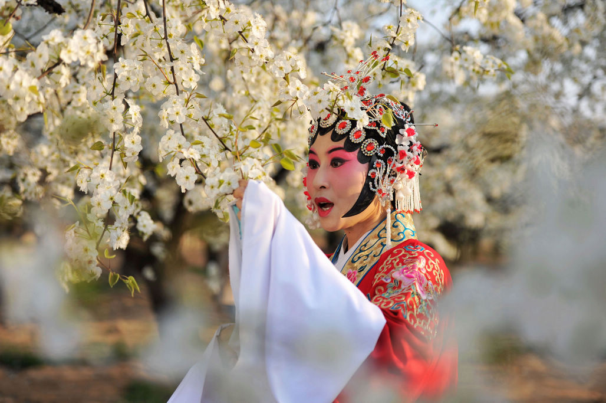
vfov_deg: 18.1
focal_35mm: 75
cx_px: 303
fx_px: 1261
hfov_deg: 27.0
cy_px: 202
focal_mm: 75
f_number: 3.2
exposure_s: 1/1000
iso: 200
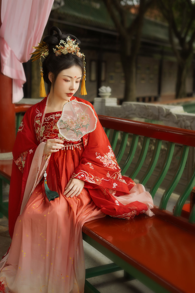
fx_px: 406
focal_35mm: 50
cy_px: 146
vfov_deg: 39.6
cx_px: 98
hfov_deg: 27.0
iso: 100
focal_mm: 50
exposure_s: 1/125
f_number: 2.8
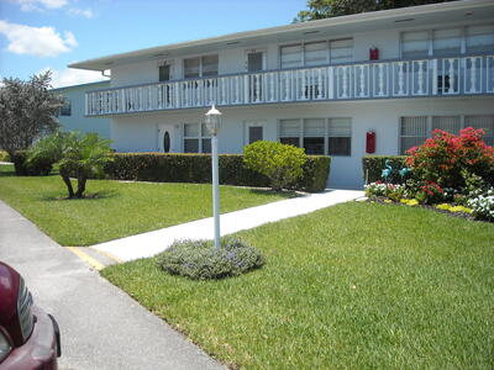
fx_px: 499
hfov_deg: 52.6
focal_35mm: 35
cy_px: 185
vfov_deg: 40.7
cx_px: 247
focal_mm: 5.7
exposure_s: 1/218
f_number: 5.6
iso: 64
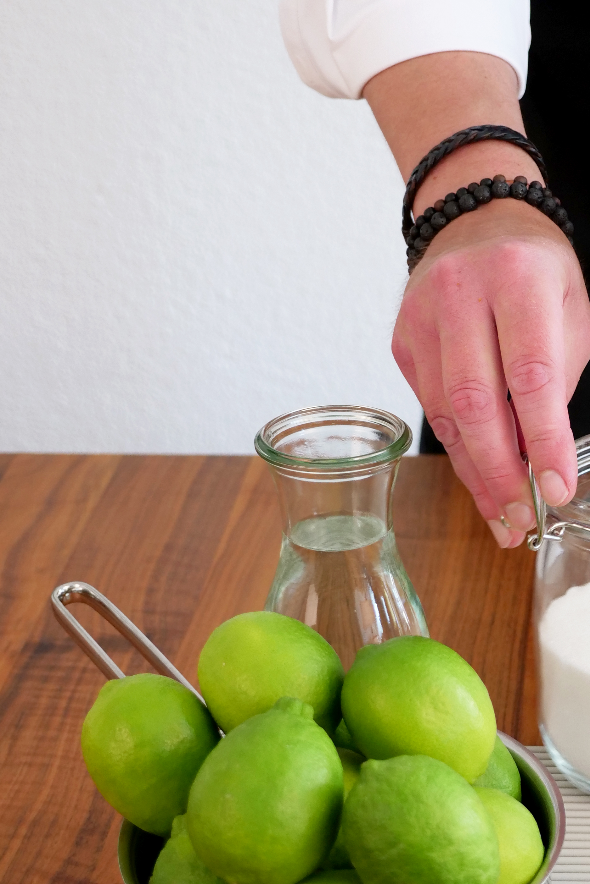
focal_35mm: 92
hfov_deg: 14.6
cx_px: 582
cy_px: 417
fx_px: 2262
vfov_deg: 22.1
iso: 500
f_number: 2.8
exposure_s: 1/60
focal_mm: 24
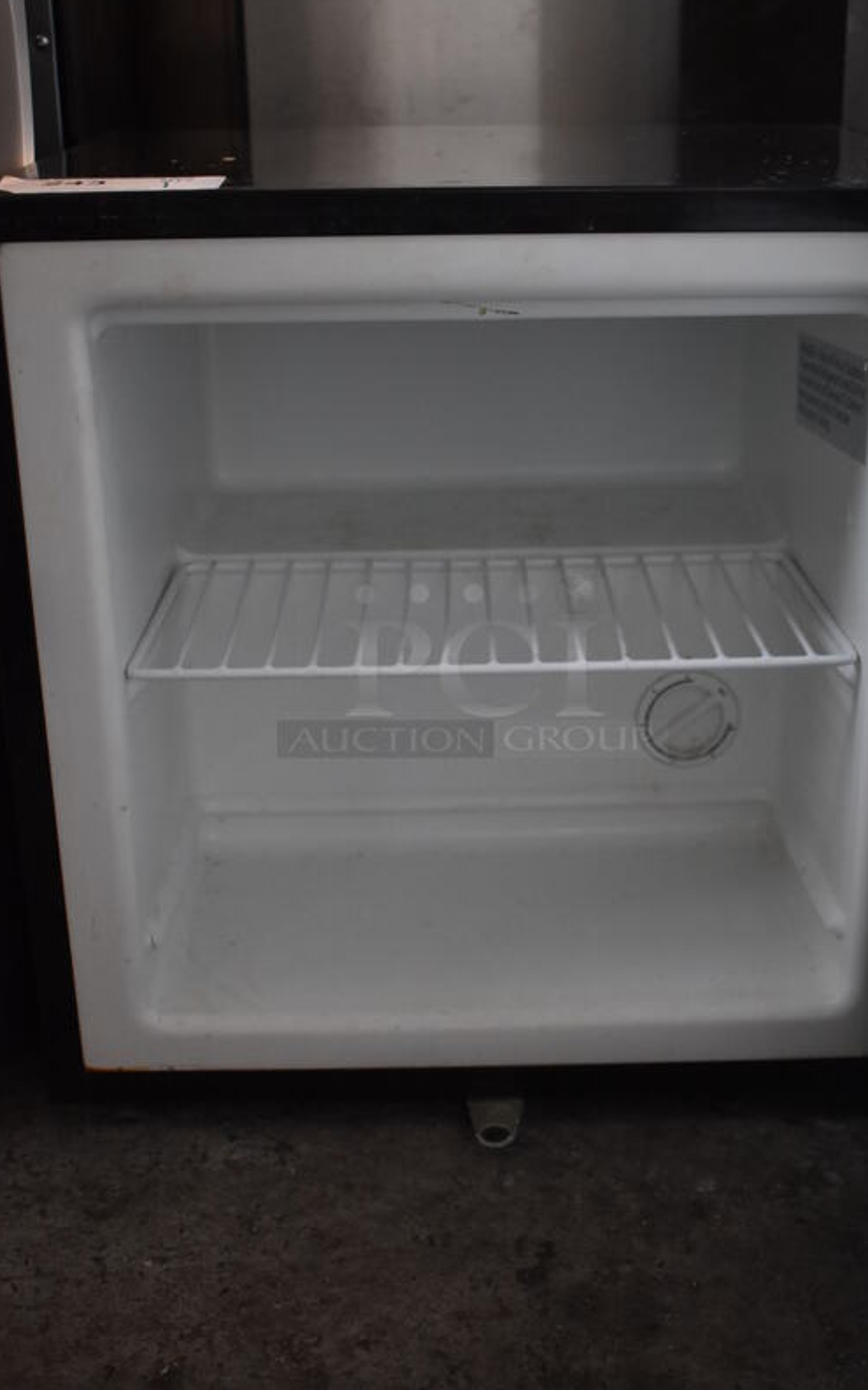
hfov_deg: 27.1
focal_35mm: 48
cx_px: 473
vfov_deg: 42.2
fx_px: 1801
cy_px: 666
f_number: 4
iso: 1600
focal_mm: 27
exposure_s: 1/125
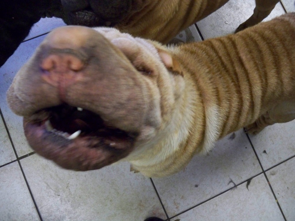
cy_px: 110
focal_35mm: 35
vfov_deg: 40.7
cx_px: 148
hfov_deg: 52.6
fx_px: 298
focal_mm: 6.3
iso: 640
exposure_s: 1/125
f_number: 3.1
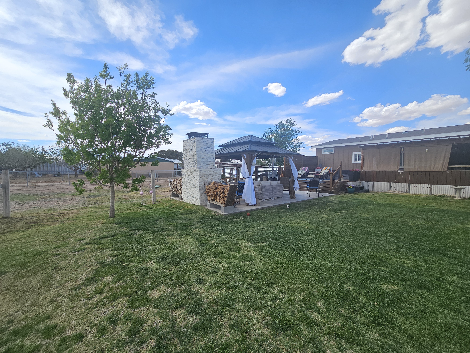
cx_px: 235
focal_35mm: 13
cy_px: 176
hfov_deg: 106.2
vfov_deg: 89.9
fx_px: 177
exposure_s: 1/1445
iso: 50
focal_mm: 2.2
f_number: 2.2
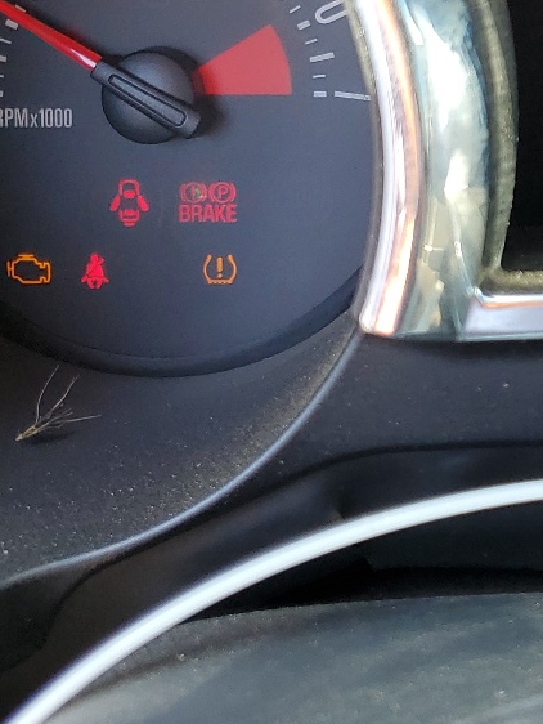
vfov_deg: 25.5
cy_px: 77
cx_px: 654
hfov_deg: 18.8
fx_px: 1547
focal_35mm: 74
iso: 50
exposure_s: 1/125
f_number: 1.5
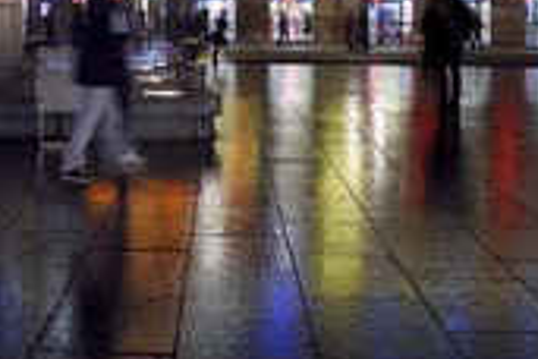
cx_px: 129
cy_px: -35
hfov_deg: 26.3
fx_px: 1136
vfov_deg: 17.4
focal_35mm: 76
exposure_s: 1/6
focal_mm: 31
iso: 800
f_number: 7.1
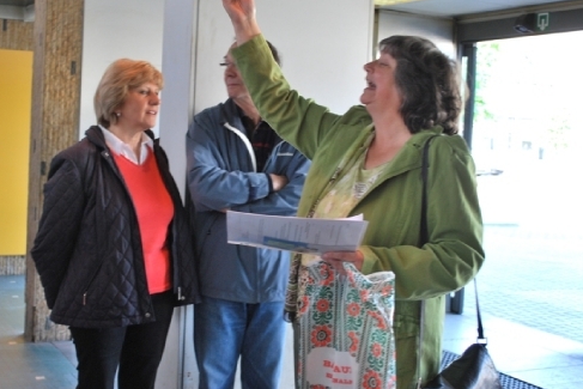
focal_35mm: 54
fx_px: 868
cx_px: 285
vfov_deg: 25.2
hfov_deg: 37.1
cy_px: 156
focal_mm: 29
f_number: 4.8
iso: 320
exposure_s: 1/30
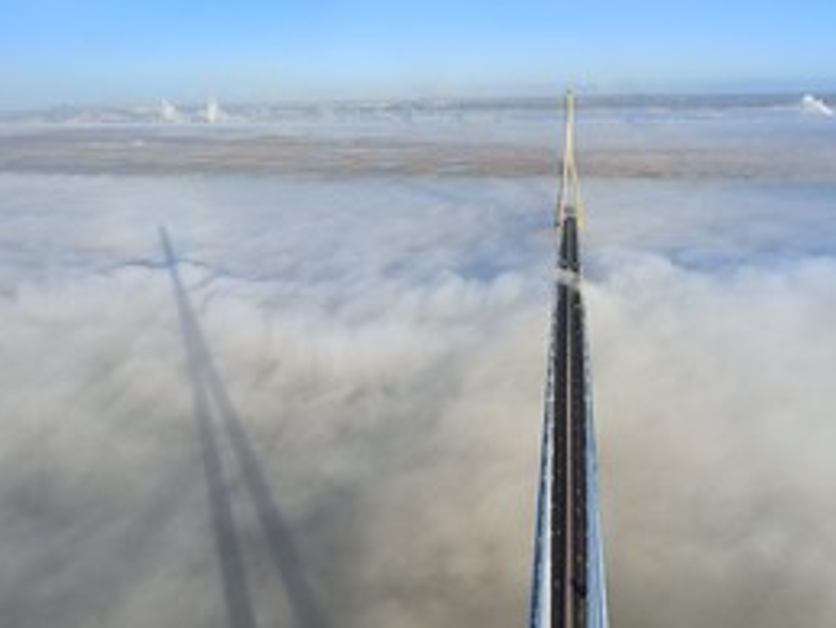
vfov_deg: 53.8
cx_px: 548
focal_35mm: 25
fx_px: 604
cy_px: 421
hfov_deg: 67.7
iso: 200
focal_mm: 16
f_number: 14
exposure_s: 1/160
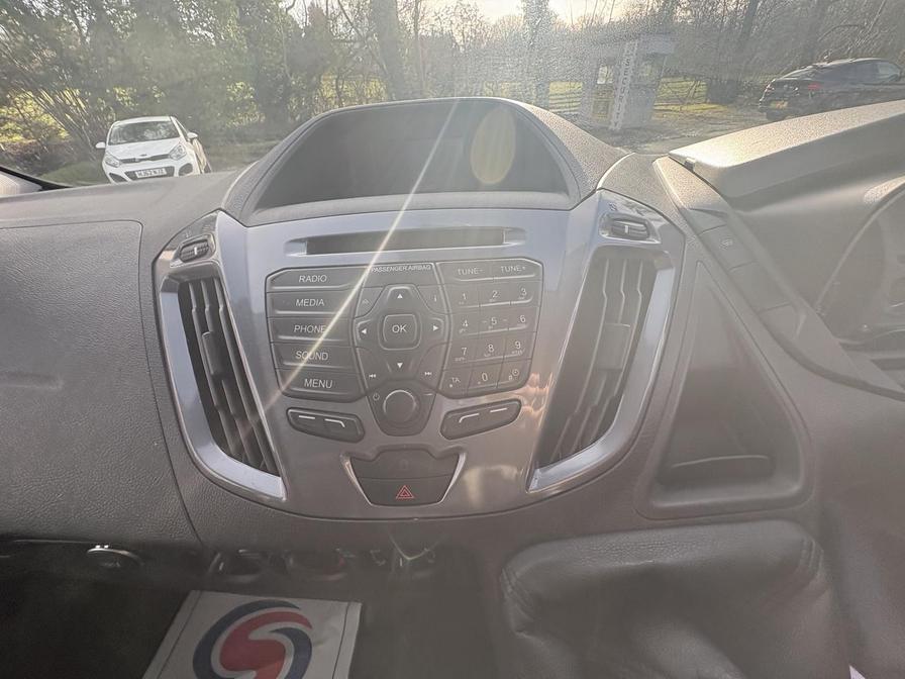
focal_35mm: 14
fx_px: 366
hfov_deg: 102.1
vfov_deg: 85.7
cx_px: 452
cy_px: 340
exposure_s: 1/246
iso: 64
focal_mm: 2.22
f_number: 2.2
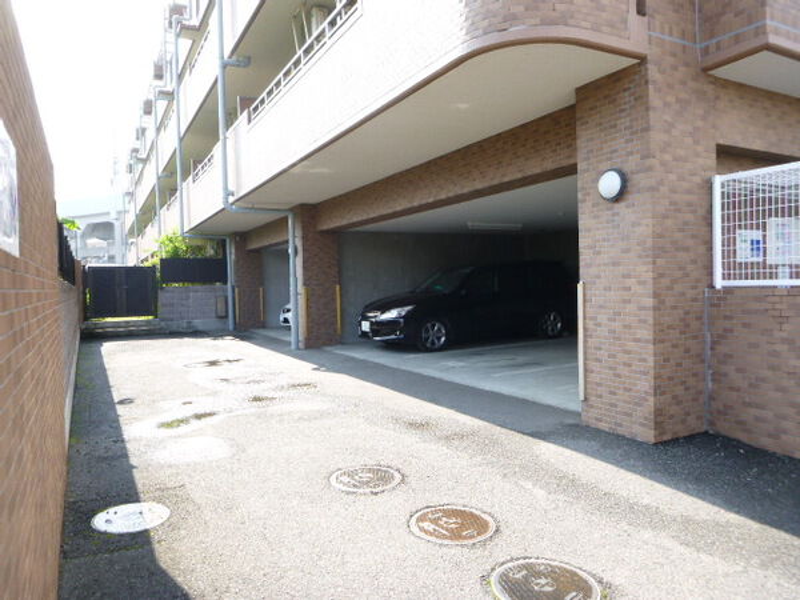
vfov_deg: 54.9
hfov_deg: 69.4
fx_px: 578
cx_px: 400
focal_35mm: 25
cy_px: 300
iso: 100
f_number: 3.9
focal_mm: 4.5
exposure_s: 1/100
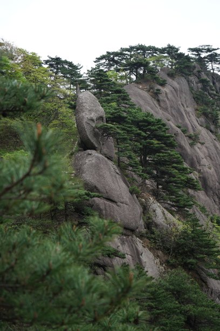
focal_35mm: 55
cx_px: 110
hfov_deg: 24.6
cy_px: 166
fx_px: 504
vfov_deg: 36.2
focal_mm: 55
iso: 100
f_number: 5
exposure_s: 1/160
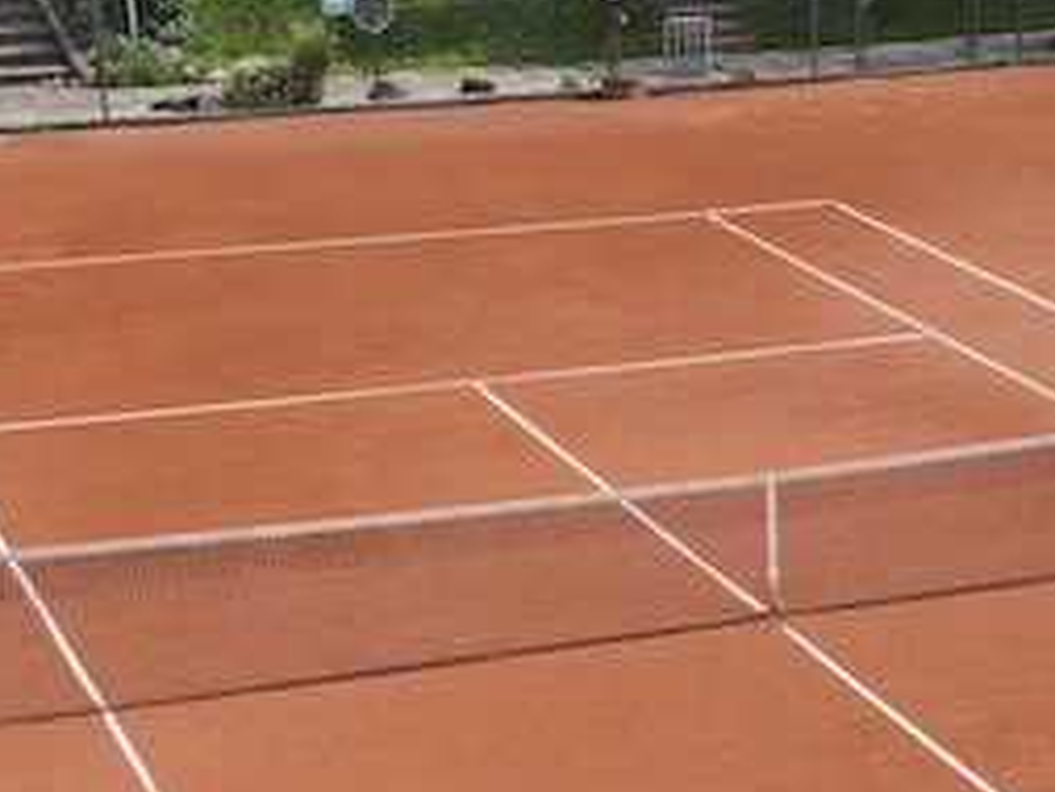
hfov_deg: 19.9
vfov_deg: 15.1
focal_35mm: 97
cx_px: 888
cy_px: 698
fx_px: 2958
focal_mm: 4.5
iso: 100
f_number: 2.8
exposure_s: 1/756
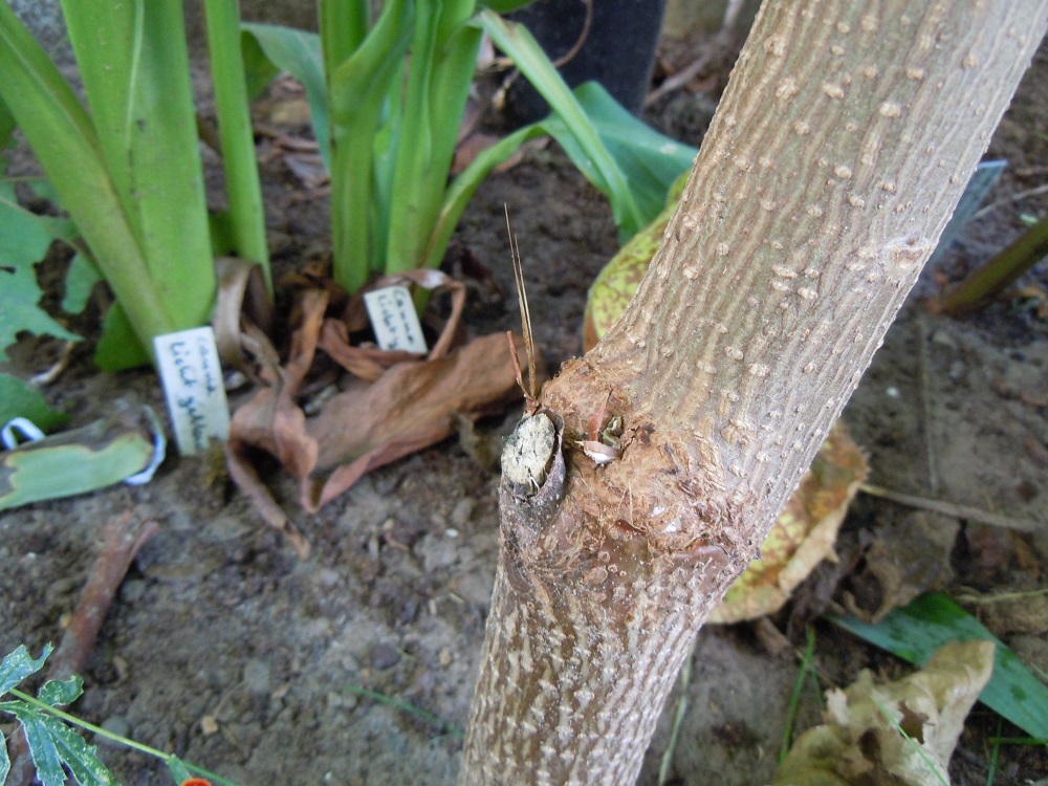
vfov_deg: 46.8
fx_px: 908
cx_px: 524
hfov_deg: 60.0
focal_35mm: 30
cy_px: 393
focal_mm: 5.4
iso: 400
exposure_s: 1/20
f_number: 3.5
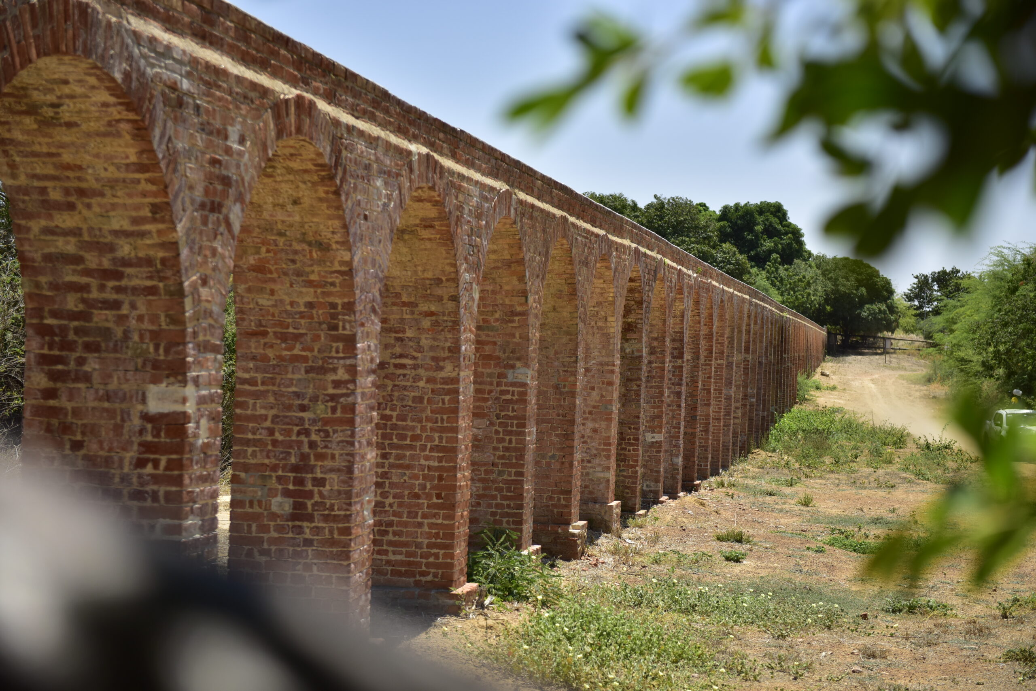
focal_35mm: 70
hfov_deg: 28.8
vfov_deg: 19.5
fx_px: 2014
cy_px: 346
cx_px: 518
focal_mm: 70
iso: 160
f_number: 3.2
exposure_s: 1/3200
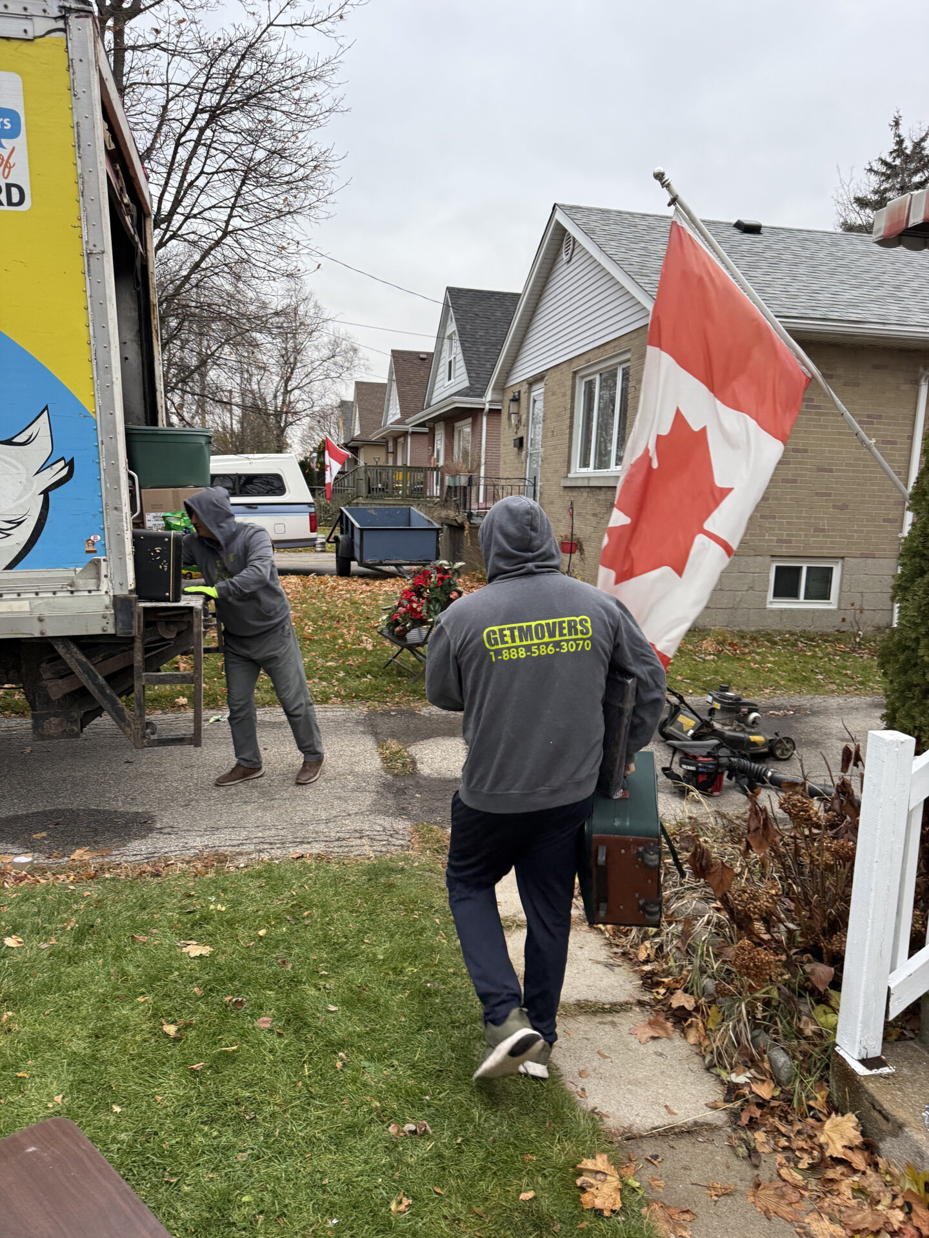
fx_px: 859
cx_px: 464
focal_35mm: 24
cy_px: 619
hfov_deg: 56.8
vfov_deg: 71.6
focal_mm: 6.76
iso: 200
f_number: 1.78
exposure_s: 1/95
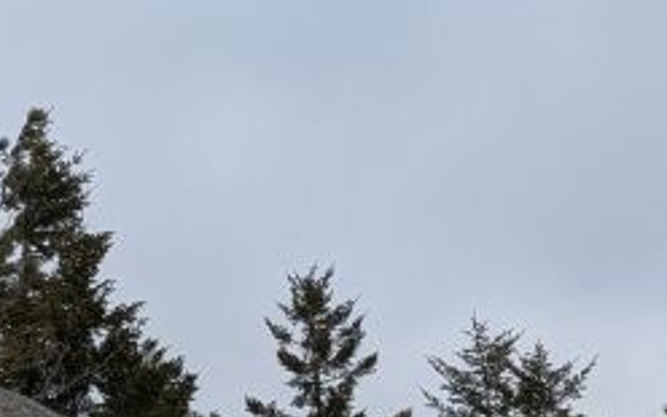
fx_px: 1909
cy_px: 231
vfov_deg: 12.5
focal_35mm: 105
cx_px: 19
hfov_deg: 19.3
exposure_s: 1/763
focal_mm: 4.53
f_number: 1.7
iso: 43
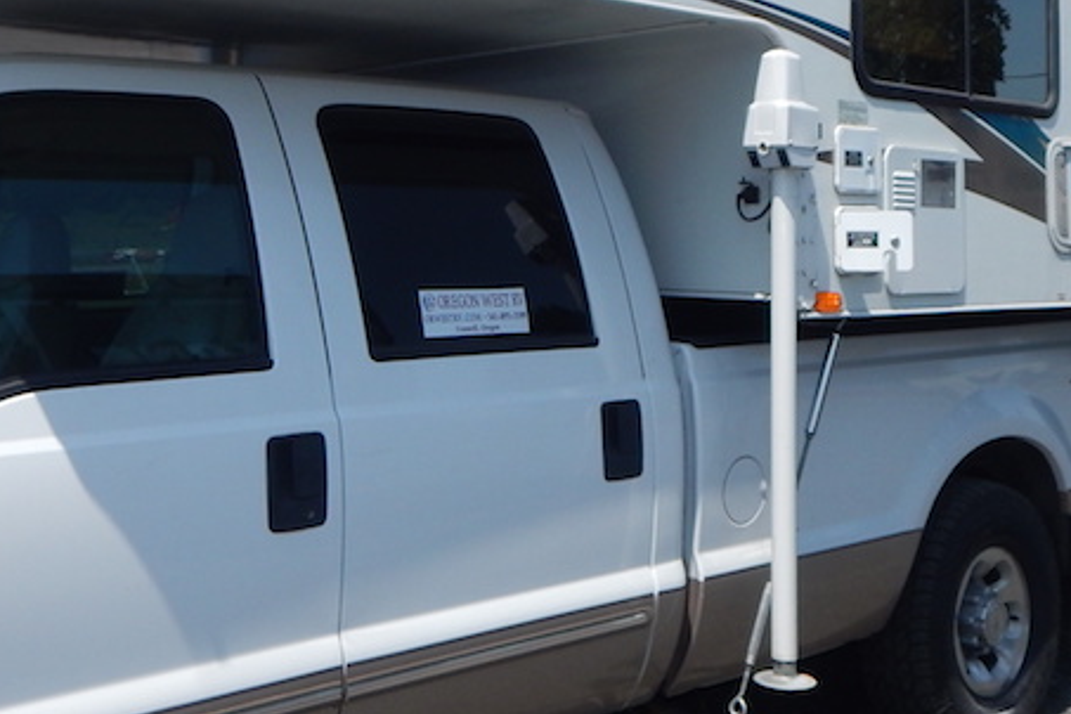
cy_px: 157
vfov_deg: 27.6
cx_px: 459
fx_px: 1428
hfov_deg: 41.0
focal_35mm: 48
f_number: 6
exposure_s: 1/500
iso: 125
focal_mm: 4
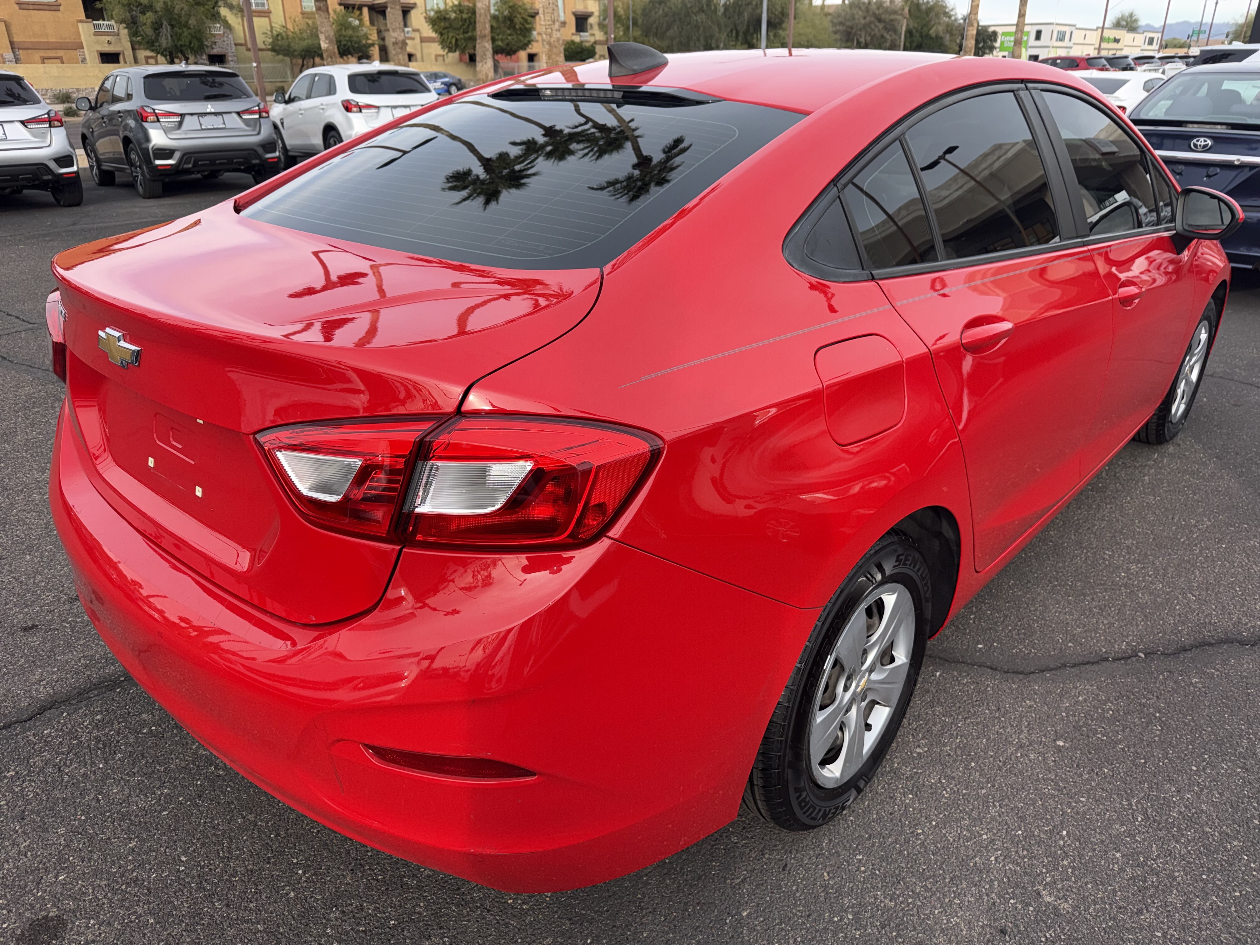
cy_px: 472
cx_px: 630
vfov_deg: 56.8
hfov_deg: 71.6
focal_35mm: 24
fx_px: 874
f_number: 1.78
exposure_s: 1/943
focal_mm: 6.76
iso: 64
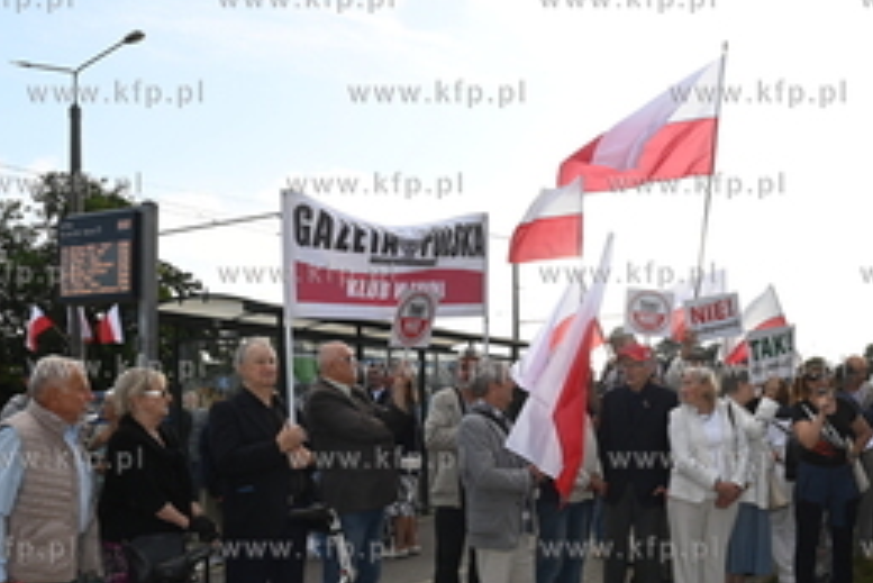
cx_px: 556
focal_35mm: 37
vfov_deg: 35.4
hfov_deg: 51.2
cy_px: 413
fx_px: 898
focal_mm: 24
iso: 200
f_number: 10
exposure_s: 1/200
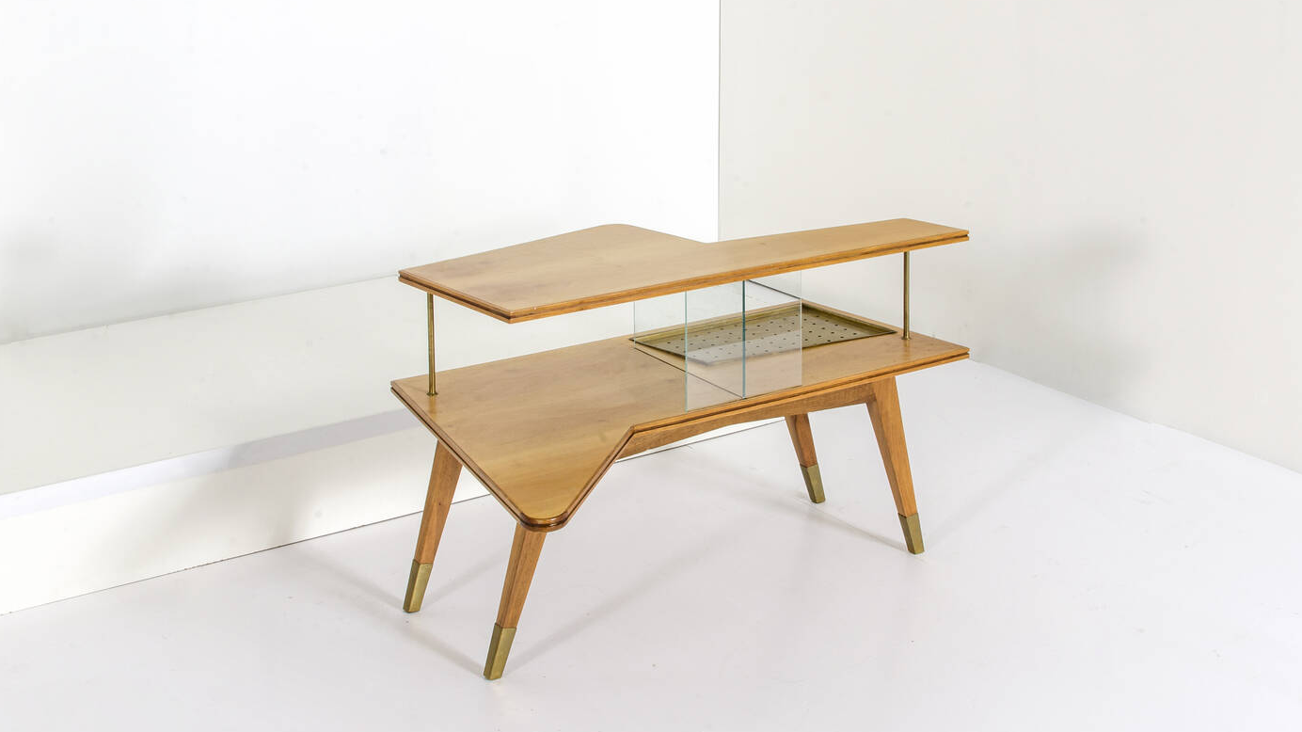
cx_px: 647
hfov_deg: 37.5
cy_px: 339
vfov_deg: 21.6
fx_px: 1917
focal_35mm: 56
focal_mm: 35
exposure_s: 1/160
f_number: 18
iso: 125
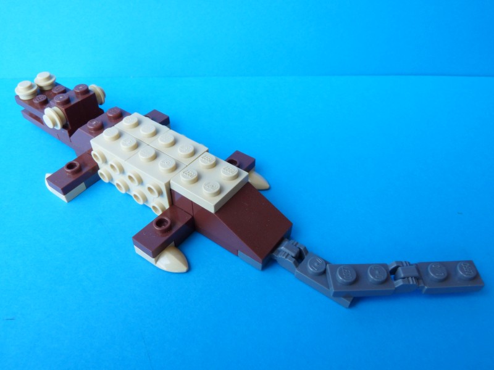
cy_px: 185
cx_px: 247
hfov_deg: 65.3
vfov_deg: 51.4
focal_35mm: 27
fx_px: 385
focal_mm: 4.8
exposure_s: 1/20
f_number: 6.3
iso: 100
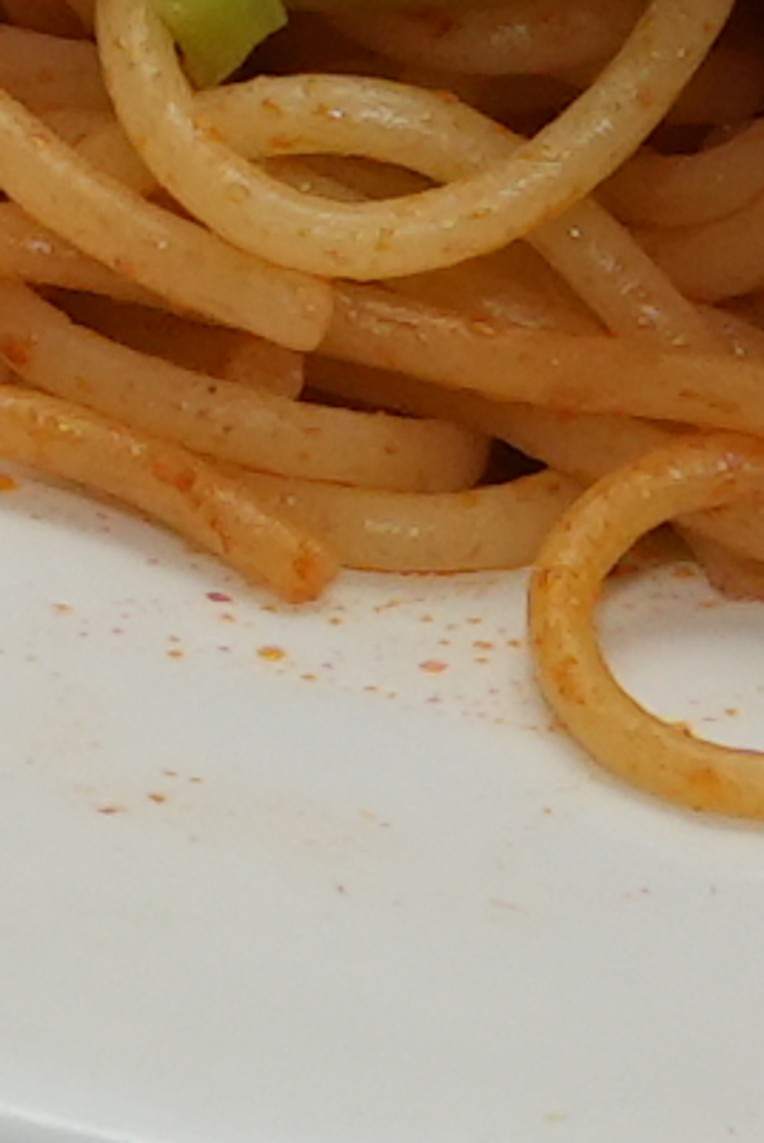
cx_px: 1576
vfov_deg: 2.4
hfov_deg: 1.6
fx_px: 27359
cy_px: -1619
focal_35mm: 861
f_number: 10
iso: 320
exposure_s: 1/100
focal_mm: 50
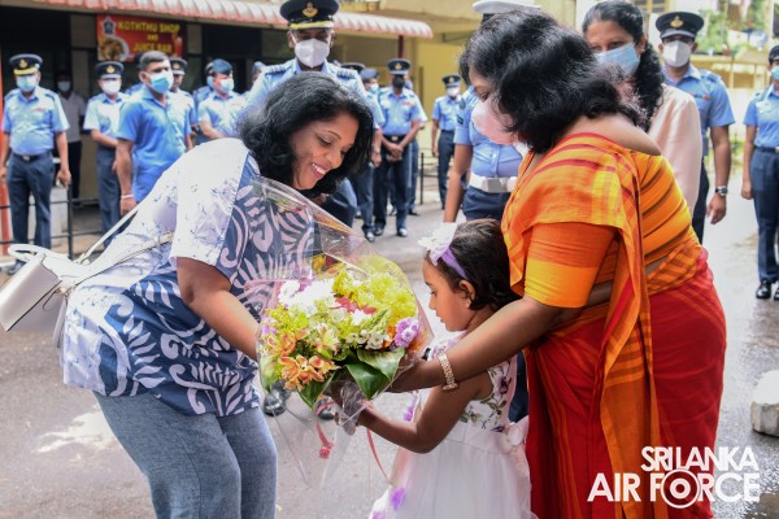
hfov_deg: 61.9
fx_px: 649
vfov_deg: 43.6
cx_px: 390
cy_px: 260
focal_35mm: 30
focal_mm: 30
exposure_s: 1/200
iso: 1000
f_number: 4
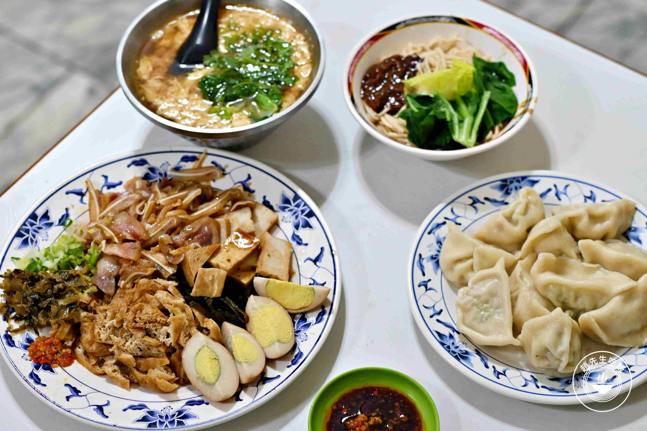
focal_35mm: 75
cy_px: 216
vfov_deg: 18.2
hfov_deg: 27.0
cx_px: 324
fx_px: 1348
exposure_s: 1/160
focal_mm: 50
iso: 900
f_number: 3.2
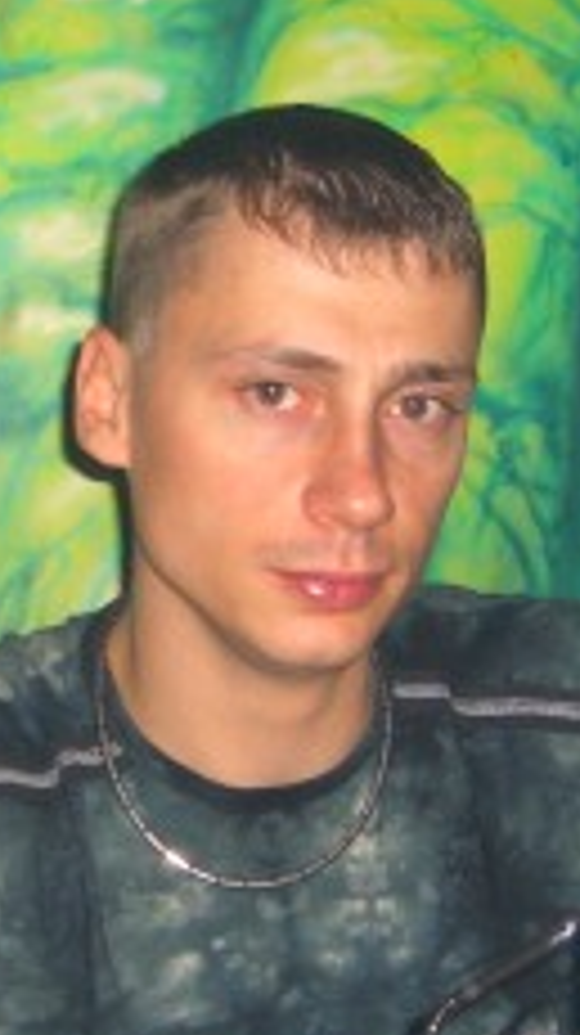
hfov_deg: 11.2
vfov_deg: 19.8
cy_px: 603
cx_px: 135
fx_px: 2959
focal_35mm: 108
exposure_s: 1/60
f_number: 2.8
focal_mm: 7.9
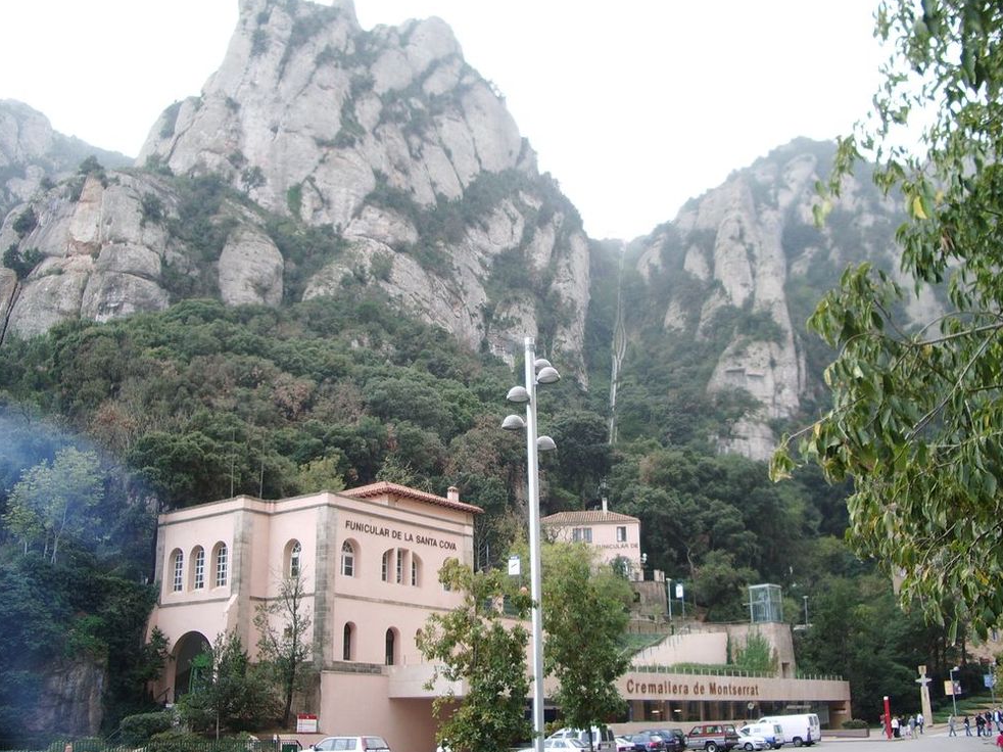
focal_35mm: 36
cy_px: 378
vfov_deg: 39.6
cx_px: 512
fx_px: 1043
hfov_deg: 51.4
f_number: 2.6
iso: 50
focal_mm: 5.8
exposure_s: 1/80
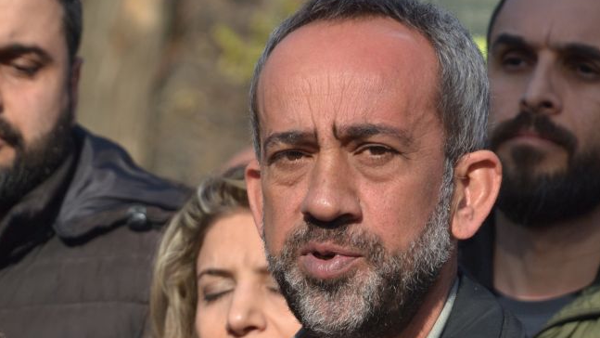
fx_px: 5630
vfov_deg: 3.4
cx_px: 202
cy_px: 249
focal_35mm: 354
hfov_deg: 6.1
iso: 180
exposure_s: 1/500
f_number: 5.6
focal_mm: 135
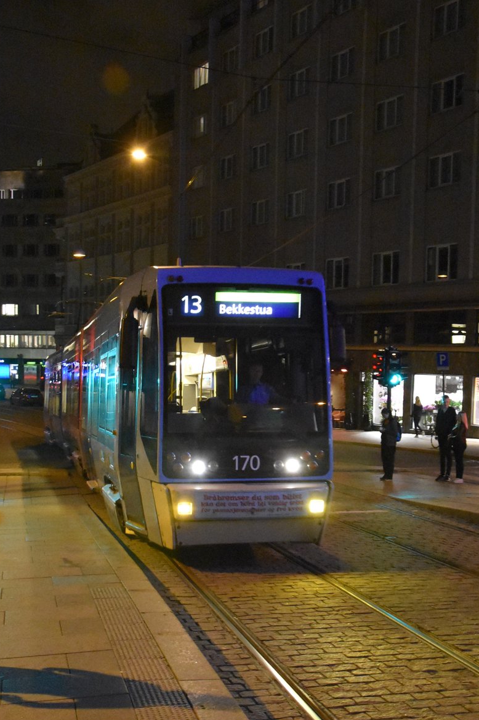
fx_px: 739
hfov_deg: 35.9
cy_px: 369
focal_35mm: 37
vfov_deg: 51.9
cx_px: 237
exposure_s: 1/60
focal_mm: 24
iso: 10000
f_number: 3.8
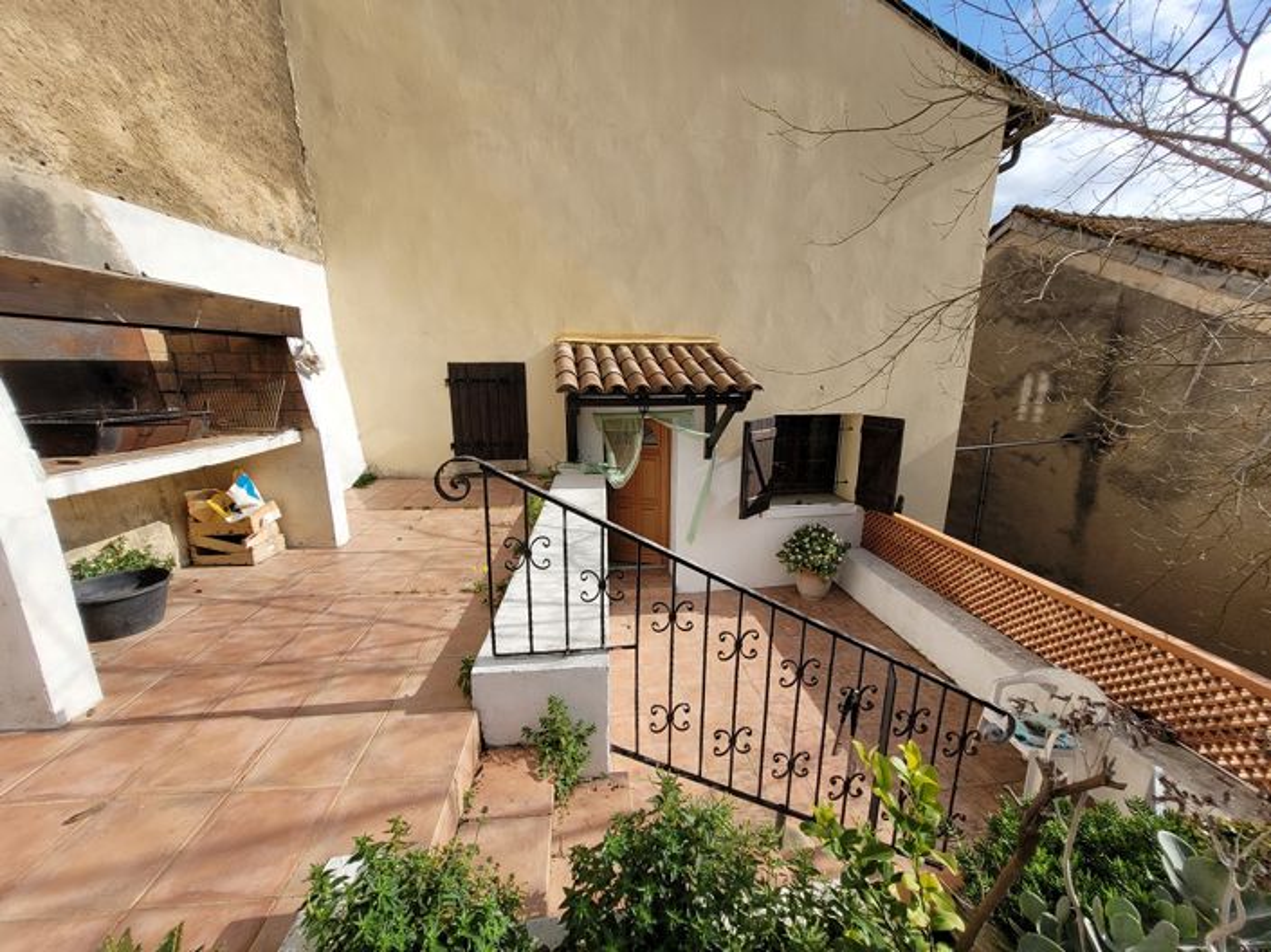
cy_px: 476
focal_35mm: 13
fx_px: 477
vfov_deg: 89.9
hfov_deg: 106.2
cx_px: 636
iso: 40
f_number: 2.2
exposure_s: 1/2021
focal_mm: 1.74
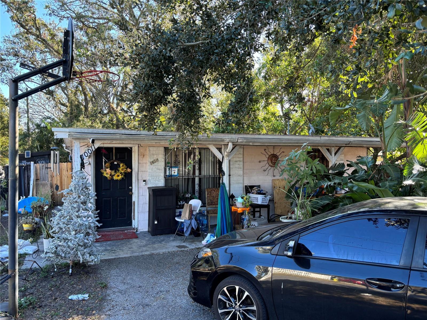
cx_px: 214
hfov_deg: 67.3
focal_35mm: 26
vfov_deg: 53.1
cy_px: 160
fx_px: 321
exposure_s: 1/169
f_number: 1.6
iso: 50
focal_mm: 5.96
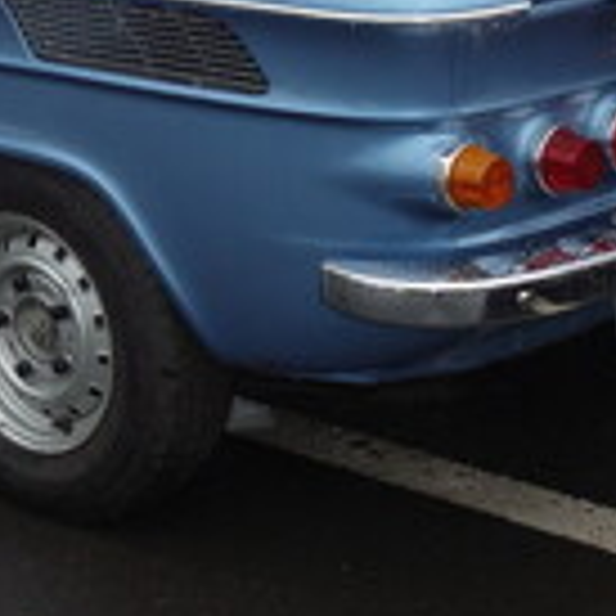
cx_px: 0
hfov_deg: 15.3
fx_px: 2255
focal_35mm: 112
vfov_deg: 15.3
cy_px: 22
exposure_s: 1/100
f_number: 5
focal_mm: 11.04
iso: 125
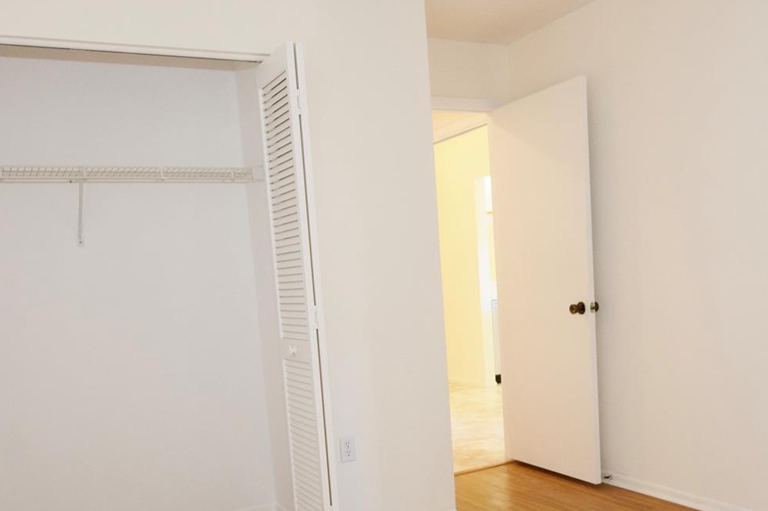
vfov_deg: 37.8
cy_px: 387
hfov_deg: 55.8
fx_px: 725
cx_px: 407
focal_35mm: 34
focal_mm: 14
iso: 1600
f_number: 4
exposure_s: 1/60
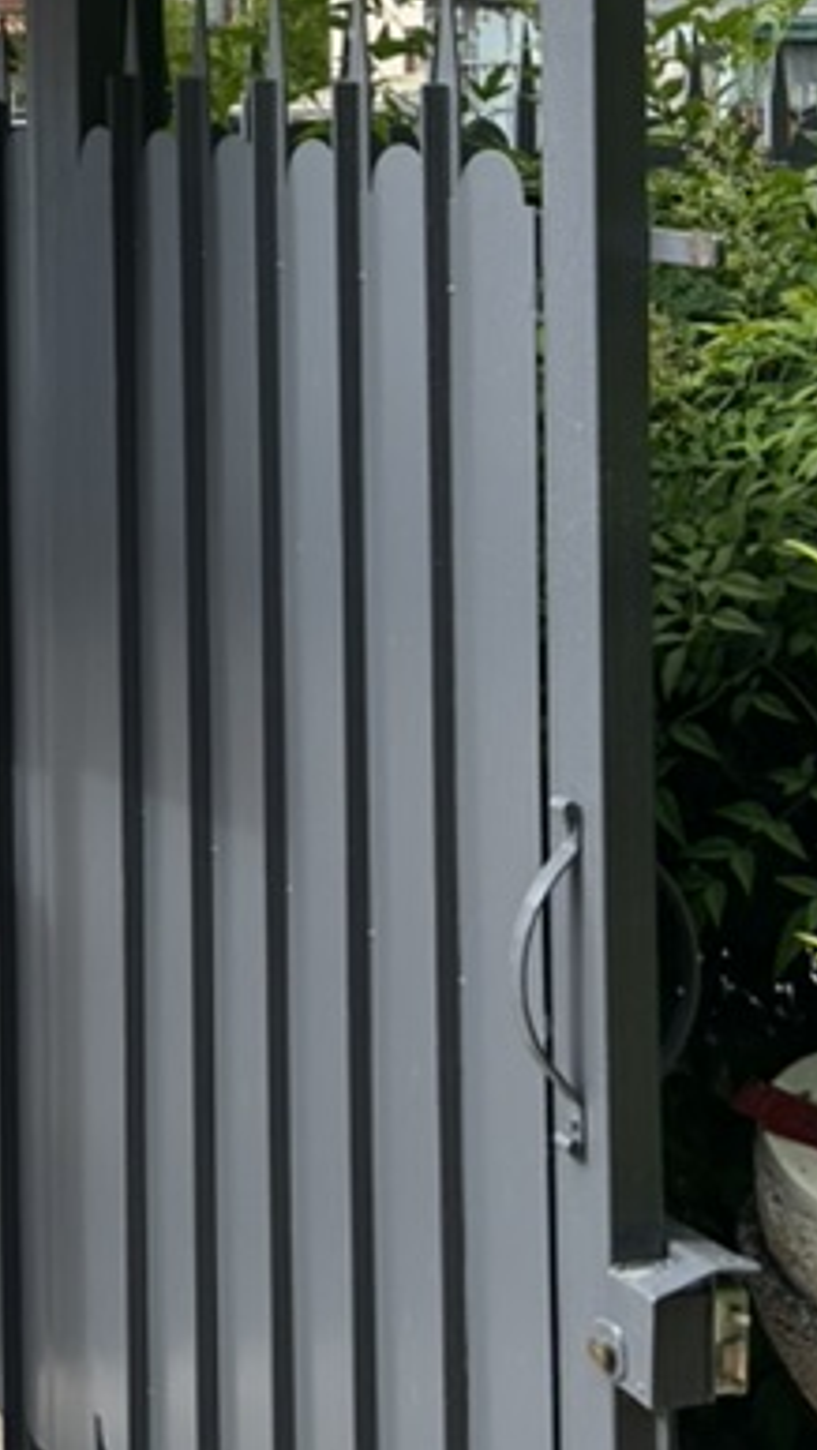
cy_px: -94
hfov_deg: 14.7
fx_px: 2885
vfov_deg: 26.3
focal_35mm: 75
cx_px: -483
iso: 50
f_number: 1.5
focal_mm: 5.7
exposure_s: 1/2457
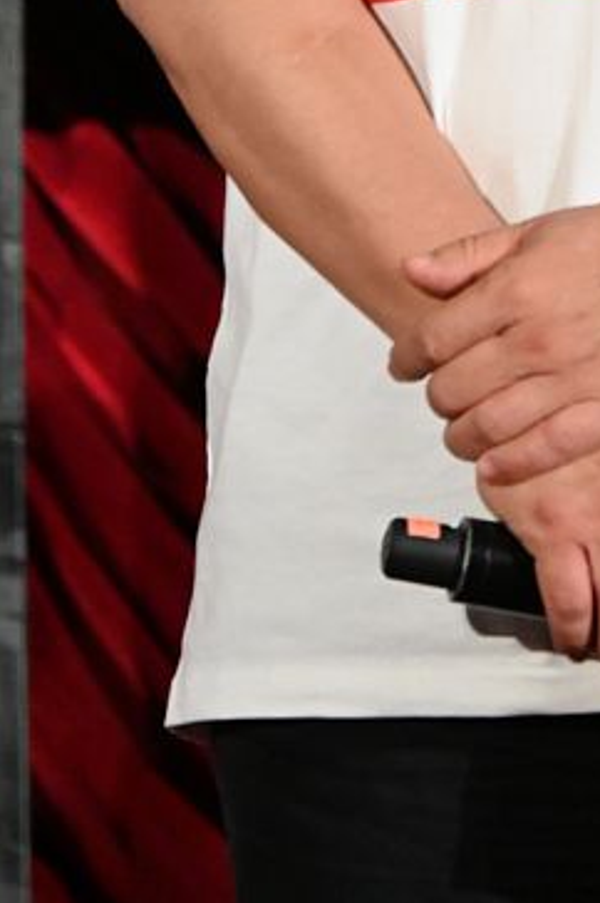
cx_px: 749
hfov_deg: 3.5
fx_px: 9918
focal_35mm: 396
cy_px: -288
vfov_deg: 5.2
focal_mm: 120
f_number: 6.3
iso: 8000
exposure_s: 1/160
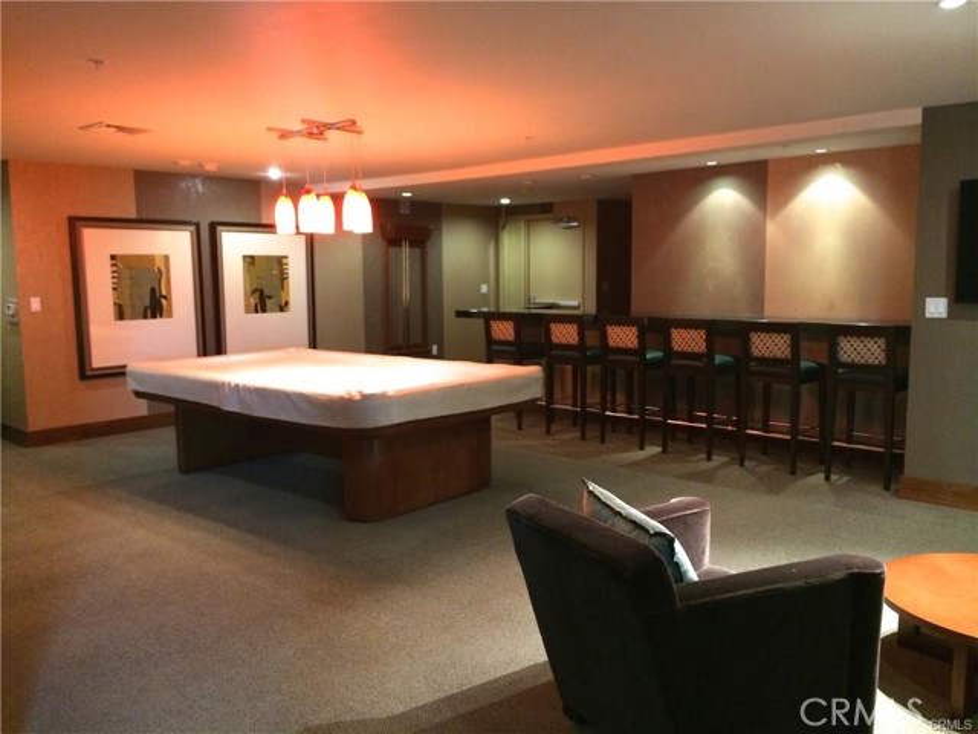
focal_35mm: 30
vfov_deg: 46.8
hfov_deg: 60.0
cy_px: 367
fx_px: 848
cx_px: 489
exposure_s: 1/15
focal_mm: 4.12
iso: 320
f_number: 2.2
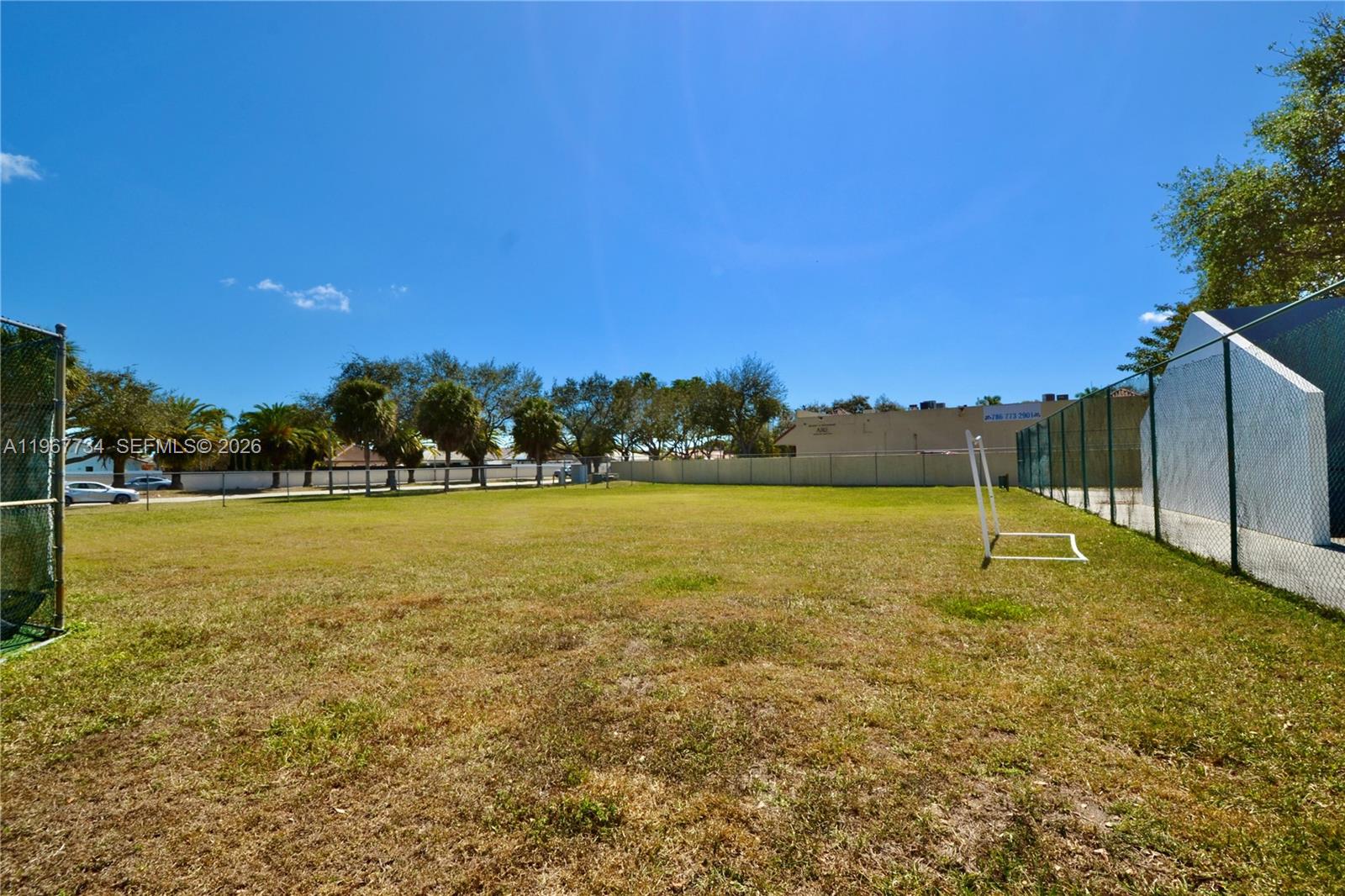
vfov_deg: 77.3
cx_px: 672
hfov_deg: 100.4
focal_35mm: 15
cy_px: 448
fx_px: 560
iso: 100
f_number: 9
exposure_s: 1/200
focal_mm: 10
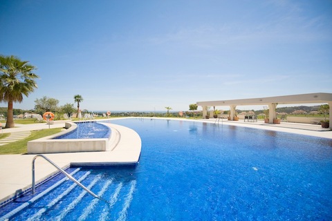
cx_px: 166
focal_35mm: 14
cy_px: 110
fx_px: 129
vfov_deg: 81.2
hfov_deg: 104.3
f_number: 2.8
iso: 200
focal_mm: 14
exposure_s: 1/8000
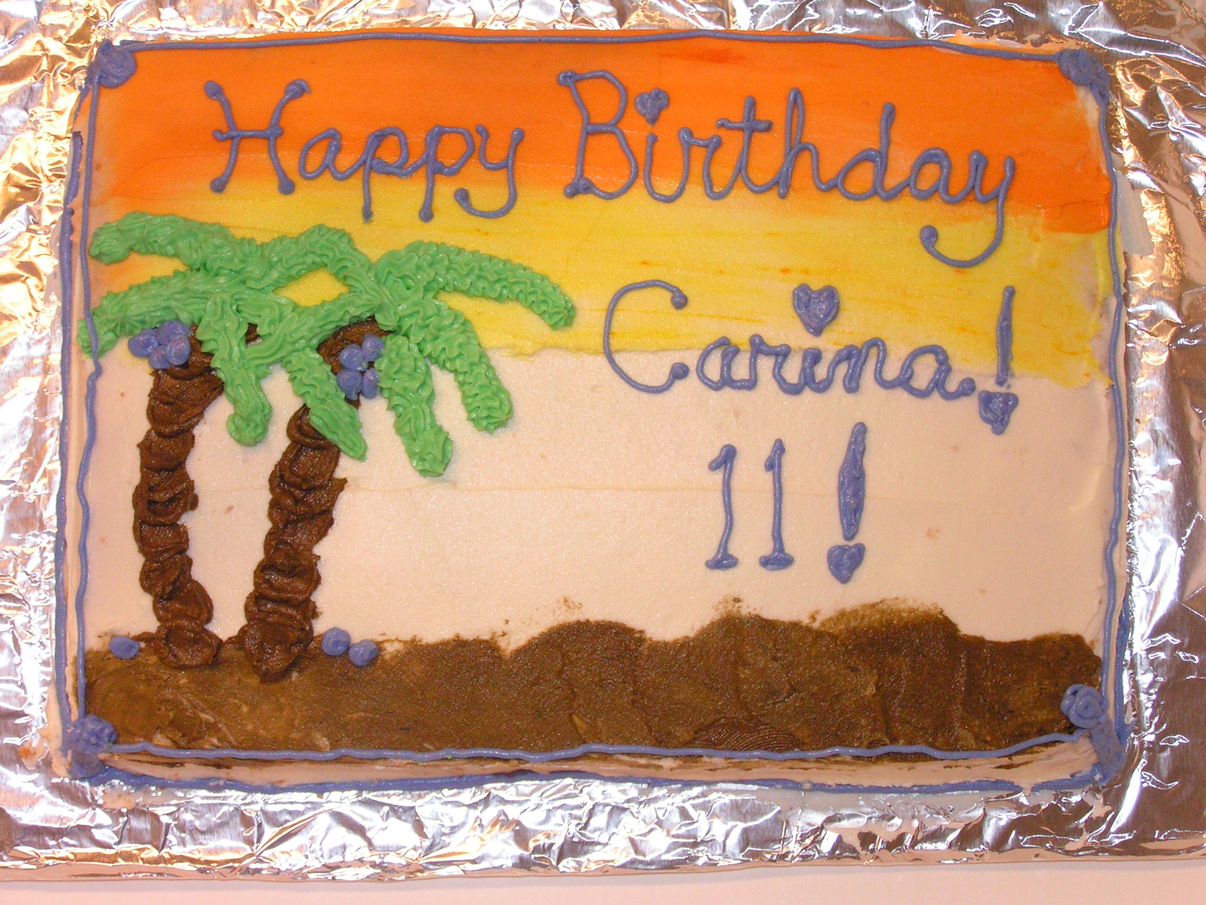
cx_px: 603
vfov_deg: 21.9
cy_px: 452
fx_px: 2334
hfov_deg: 29.0
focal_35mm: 67
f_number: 3.2
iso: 200
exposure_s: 1/80
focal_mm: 11.1
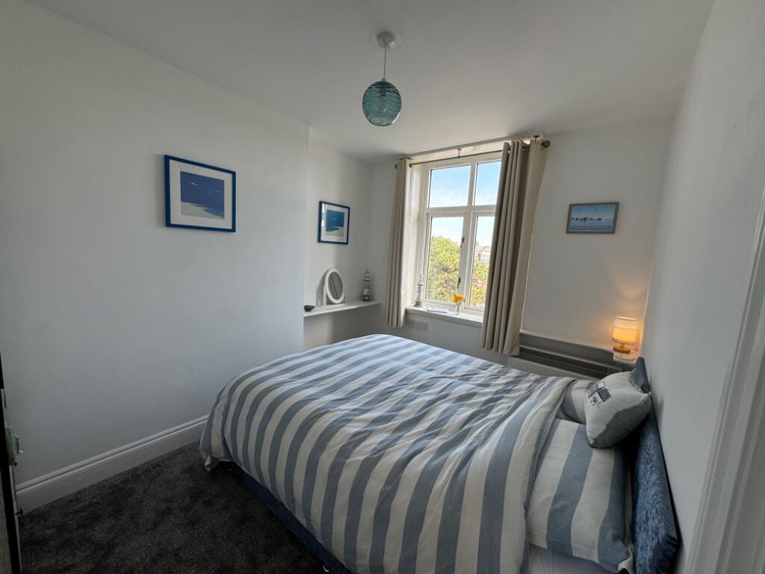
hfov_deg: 102.1
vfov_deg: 85.7
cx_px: 382
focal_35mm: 14
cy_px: 287
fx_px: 309
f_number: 2.2
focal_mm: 2.22
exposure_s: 1/122
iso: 40
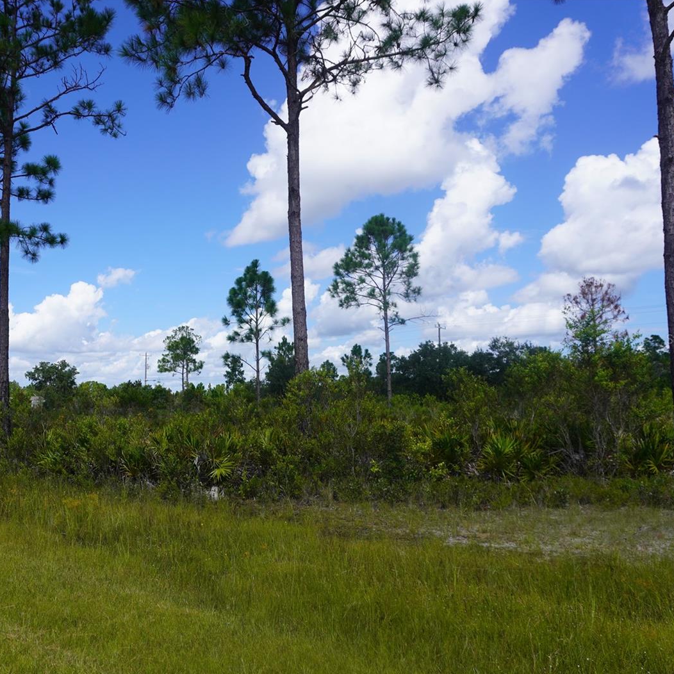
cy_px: 339
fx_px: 683
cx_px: 211
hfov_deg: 51.3
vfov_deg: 52.5
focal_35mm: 31
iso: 100
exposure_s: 1/800
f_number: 5
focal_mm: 16
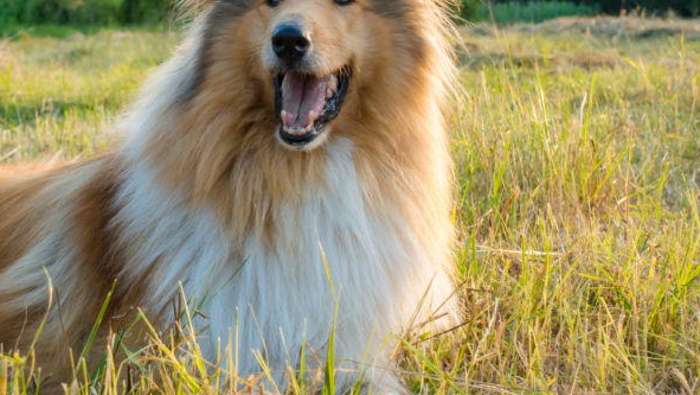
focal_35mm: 127
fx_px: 2358
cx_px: 167
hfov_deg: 16.8
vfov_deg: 9.6
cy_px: 120
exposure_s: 1/250
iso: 400
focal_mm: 25.7
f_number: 5
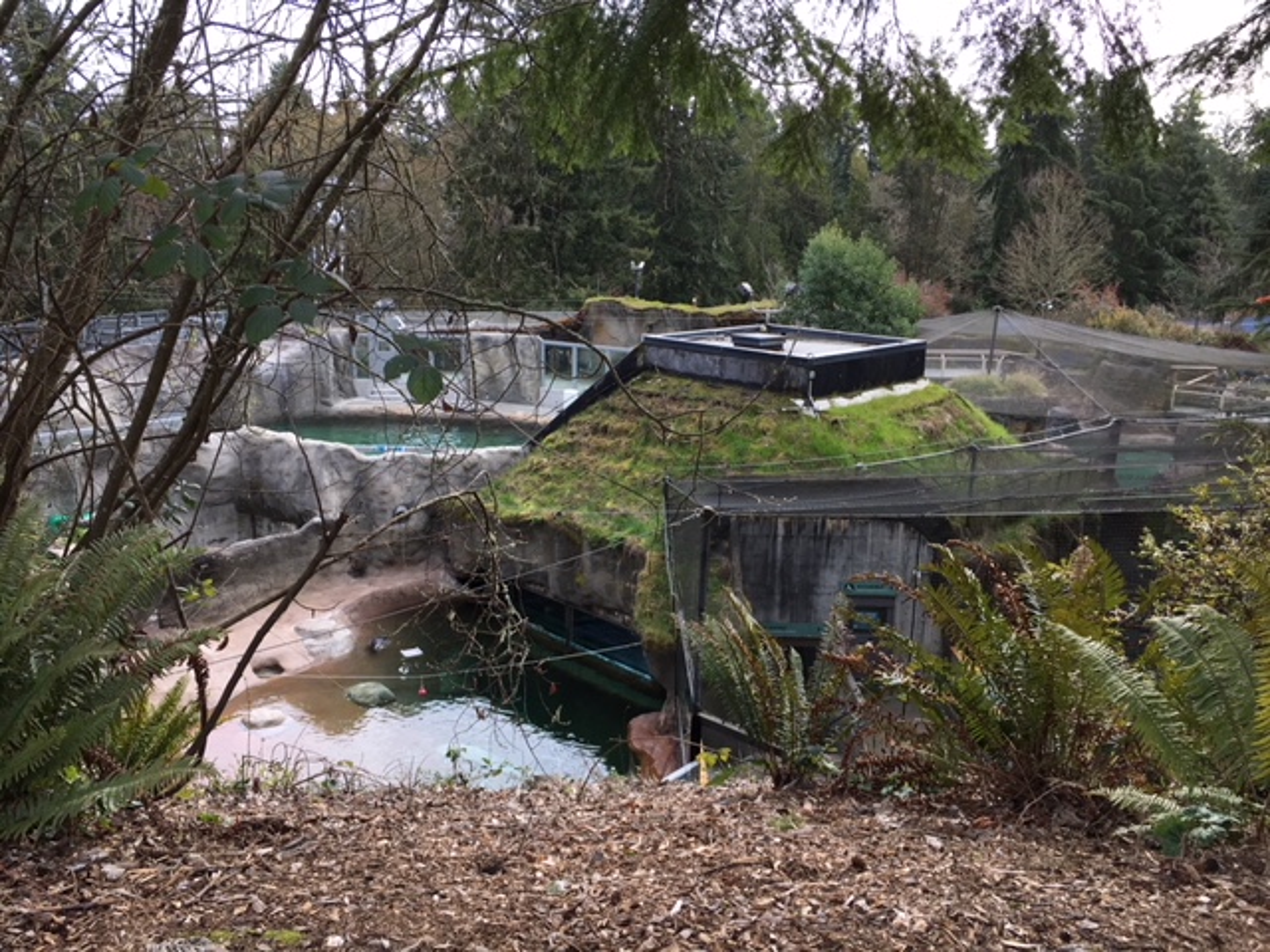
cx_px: 635
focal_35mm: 29
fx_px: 1064
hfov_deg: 61.7
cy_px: 476
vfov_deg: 48.2
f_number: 2.2
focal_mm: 4.15
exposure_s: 1/342
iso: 25
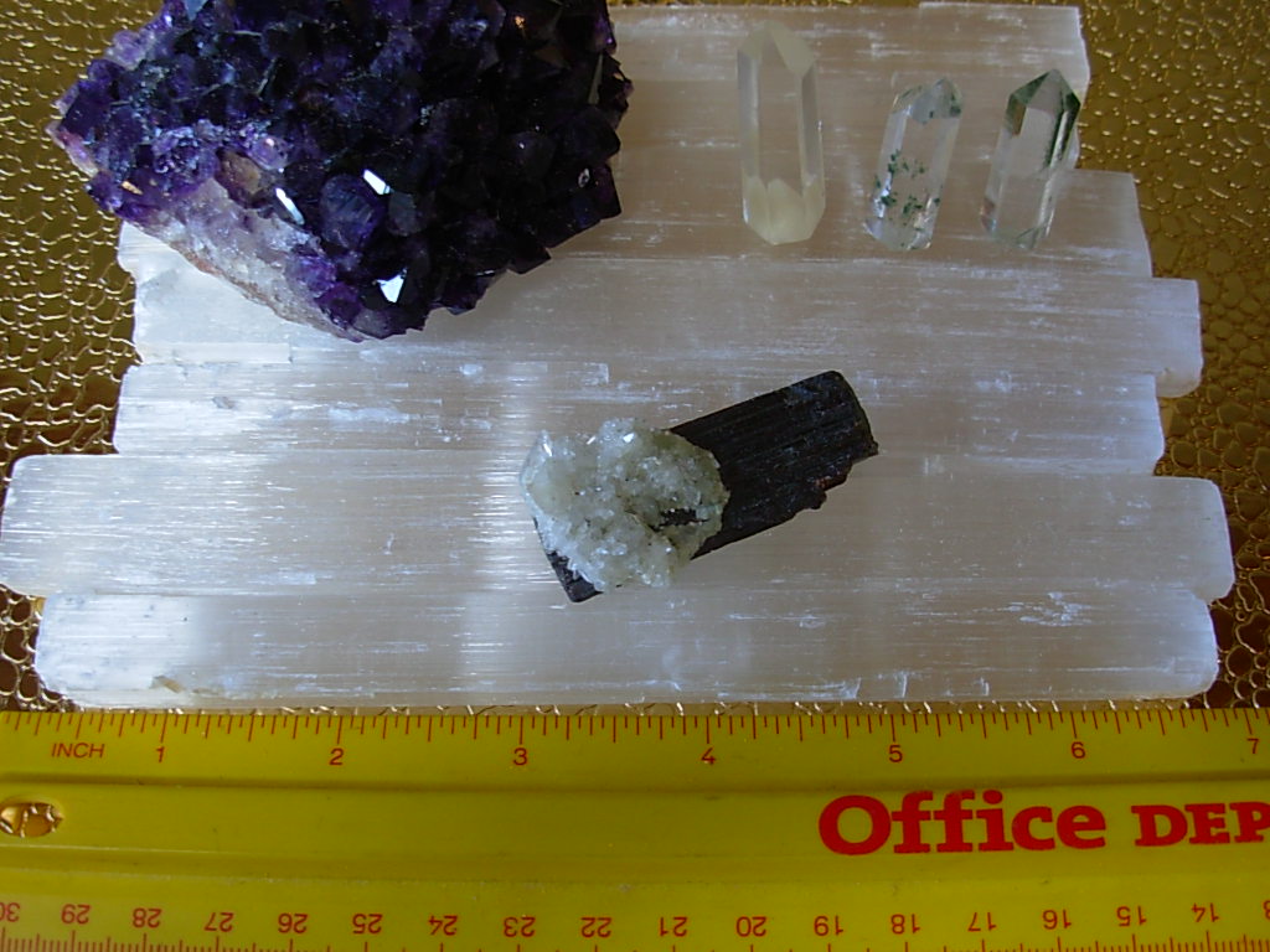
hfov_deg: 49.0
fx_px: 1394
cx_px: 635
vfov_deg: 37.7
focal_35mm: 38
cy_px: 476
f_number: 2.9
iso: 50
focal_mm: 6.3
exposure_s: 1/6
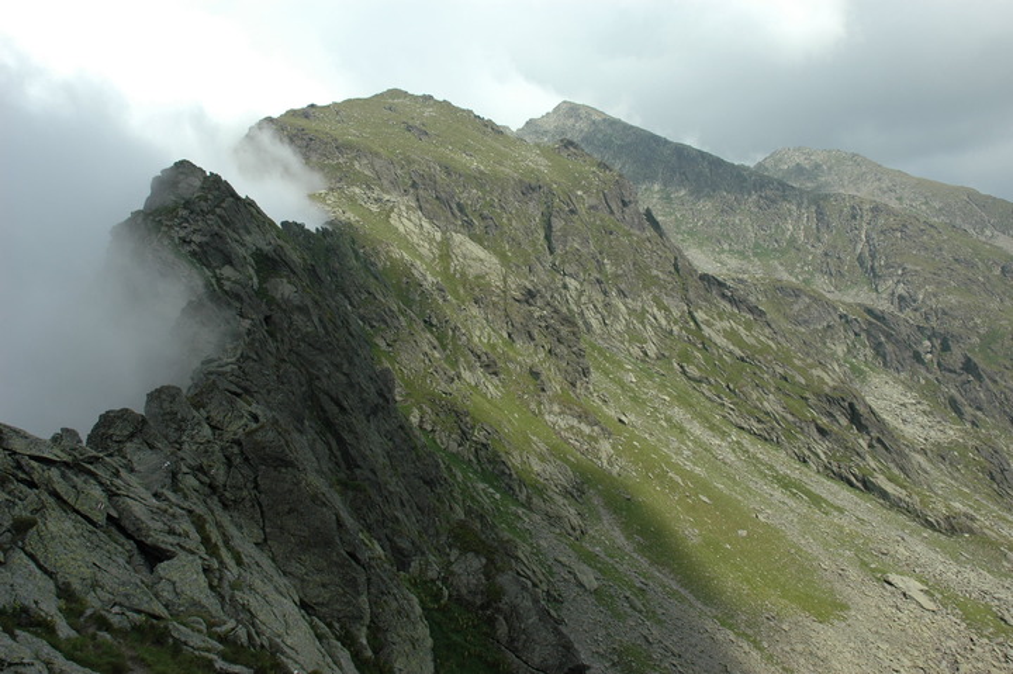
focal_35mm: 27
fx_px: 759
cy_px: 337
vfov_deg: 47.9
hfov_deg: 67.4
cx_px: 506
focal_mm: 18
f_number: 9
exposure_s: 1/320
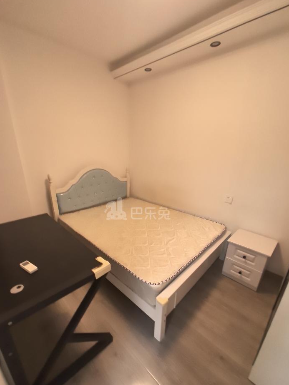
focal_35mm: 15
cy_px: 209
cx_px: 137
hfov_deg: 81.6
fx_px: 167
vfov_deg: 98.0
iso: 400
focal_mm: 1.76
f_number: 2.2
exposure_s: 1/33.3
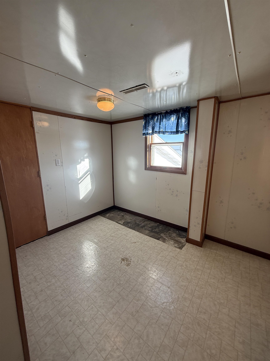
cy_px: 180
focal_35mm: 14
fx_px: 146
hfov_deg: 85.7
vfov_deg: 102.1
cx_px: 135
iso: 64
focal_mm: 2.22
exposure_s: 1/171
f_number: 2.2
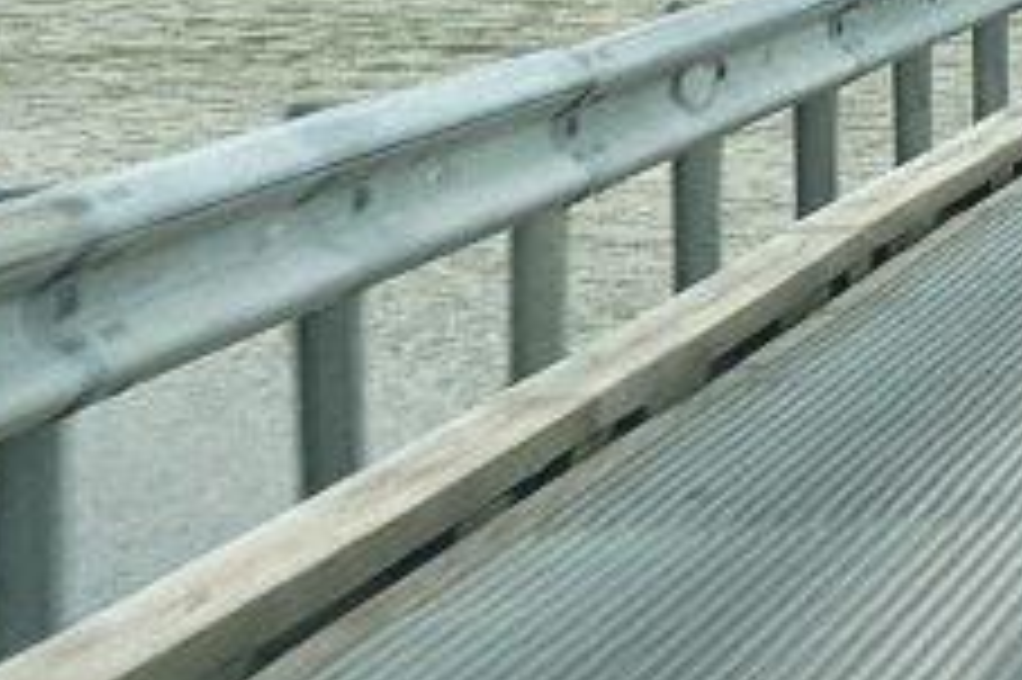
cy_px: -311
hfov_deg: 9.3
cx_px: 1720
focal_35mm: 214
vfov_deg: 6.3
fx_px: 6071
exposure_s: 1/80
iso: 100
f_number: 5.6
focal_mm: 30
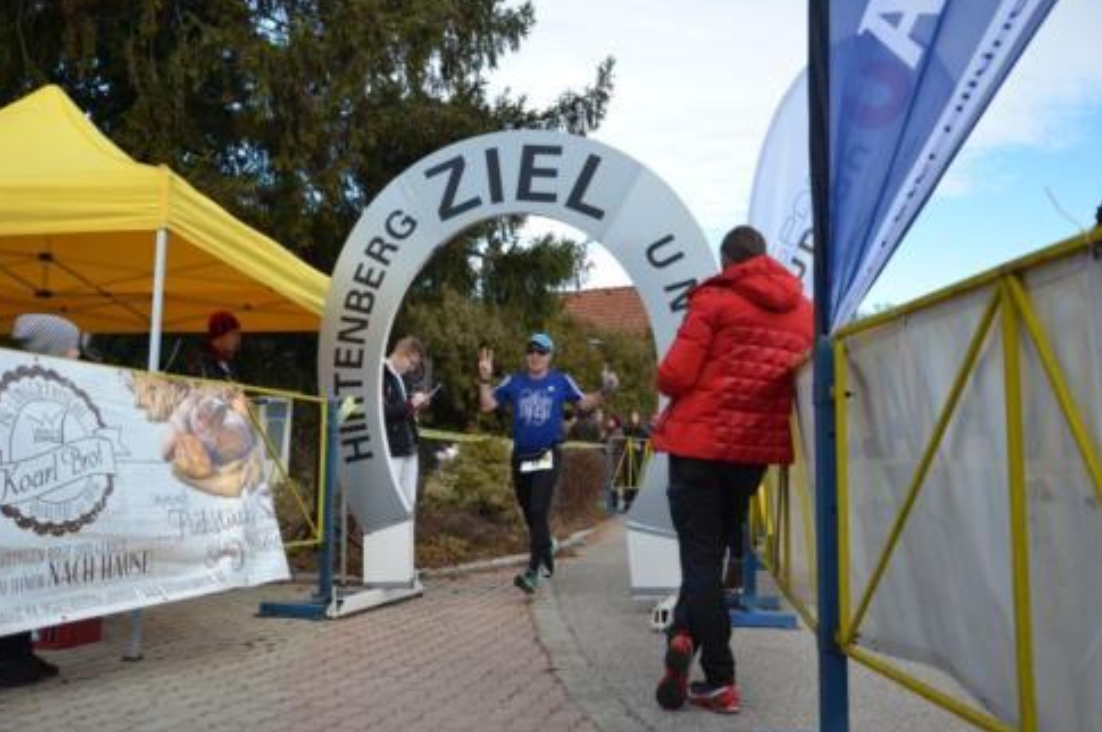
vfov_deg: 38.8
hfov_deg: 55.9
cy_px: 364
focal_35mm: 34
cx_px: 536
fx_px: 1039
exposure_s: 1/1000
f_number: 4
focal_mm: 22
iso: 500
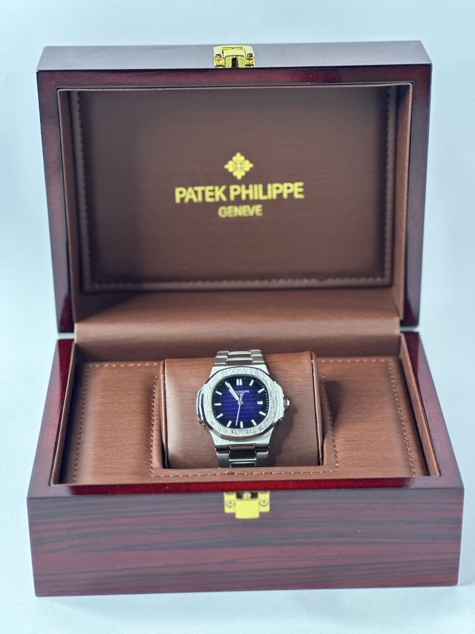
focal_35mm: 77
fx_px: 1409
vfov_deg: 25.3
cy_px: 317
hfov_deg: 19.1
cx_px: 238
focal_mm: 9
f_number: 2.8
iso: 400
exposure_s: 1/39
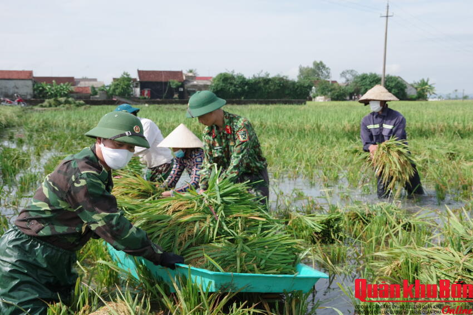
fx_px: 604
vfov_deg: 29.3
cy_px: 158
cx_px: 236
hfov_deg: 42.7
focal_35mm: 46
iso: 1600
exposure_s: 1/3200
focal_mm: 31
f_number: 7.1
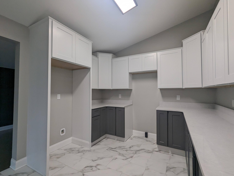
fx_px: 108
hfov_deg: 94.4
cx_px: 117
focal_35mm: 16
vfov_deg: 78.2
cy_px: 88
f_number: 2.2
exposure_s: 1/120
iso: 107
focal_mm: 2.35
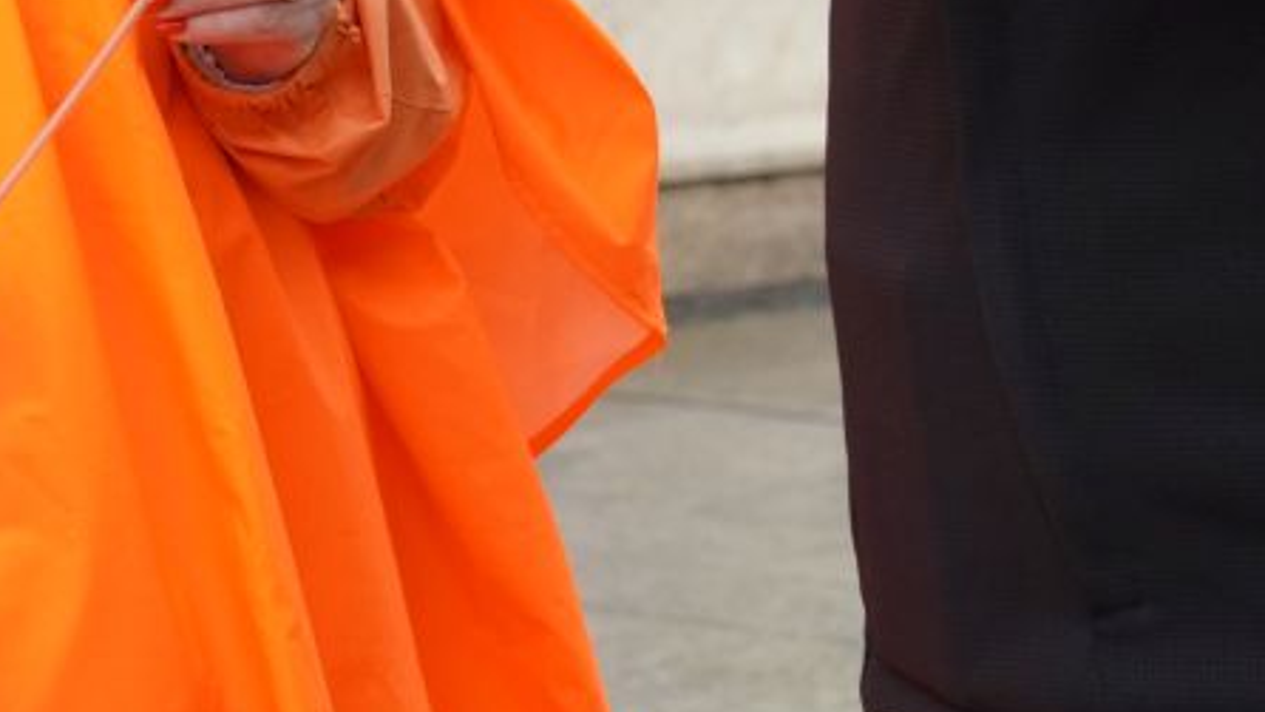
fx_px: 7539
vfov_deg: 5.3
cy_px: -661
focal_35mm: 225
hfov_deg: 9.5
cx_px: -52
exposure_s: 1/160
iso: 500
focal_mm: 43
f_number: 4
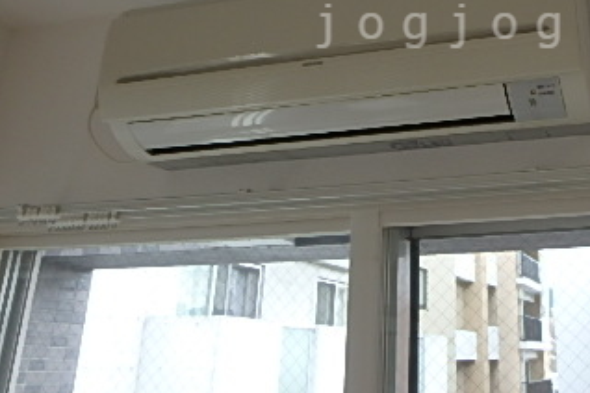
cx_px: 443
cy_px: 26
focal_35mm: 44
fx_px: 721
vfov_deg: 29.1
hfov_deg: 43.1
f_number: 3.5
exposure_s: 1/80
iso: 125
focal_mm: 3.7
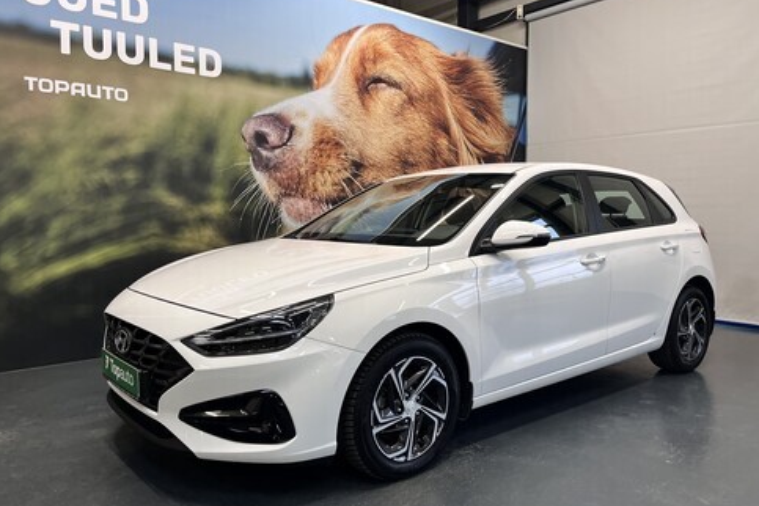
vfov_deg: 46.4
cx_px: 387
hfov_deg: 65.5
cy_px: 246
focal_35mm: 28
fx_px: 590
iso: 100
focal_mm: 5.1
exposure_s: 1/122
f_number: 1.6
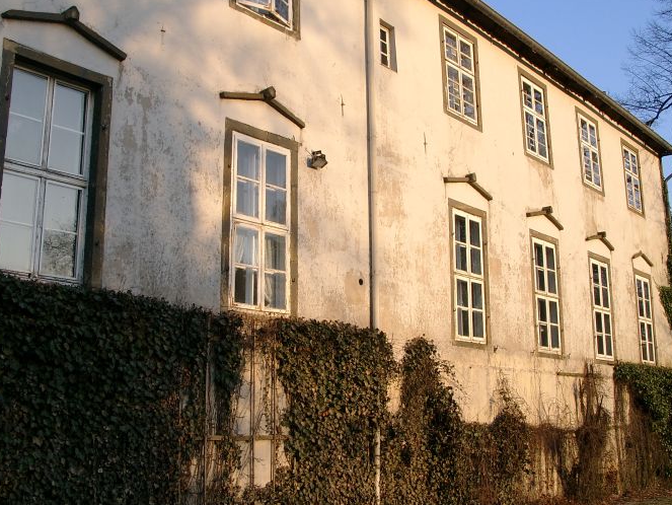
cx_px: 311
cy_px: 217
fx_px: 796
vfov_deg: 35.1
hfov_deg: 45.7
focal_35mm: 41
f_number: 4
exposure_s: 1/236
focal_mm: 7.13
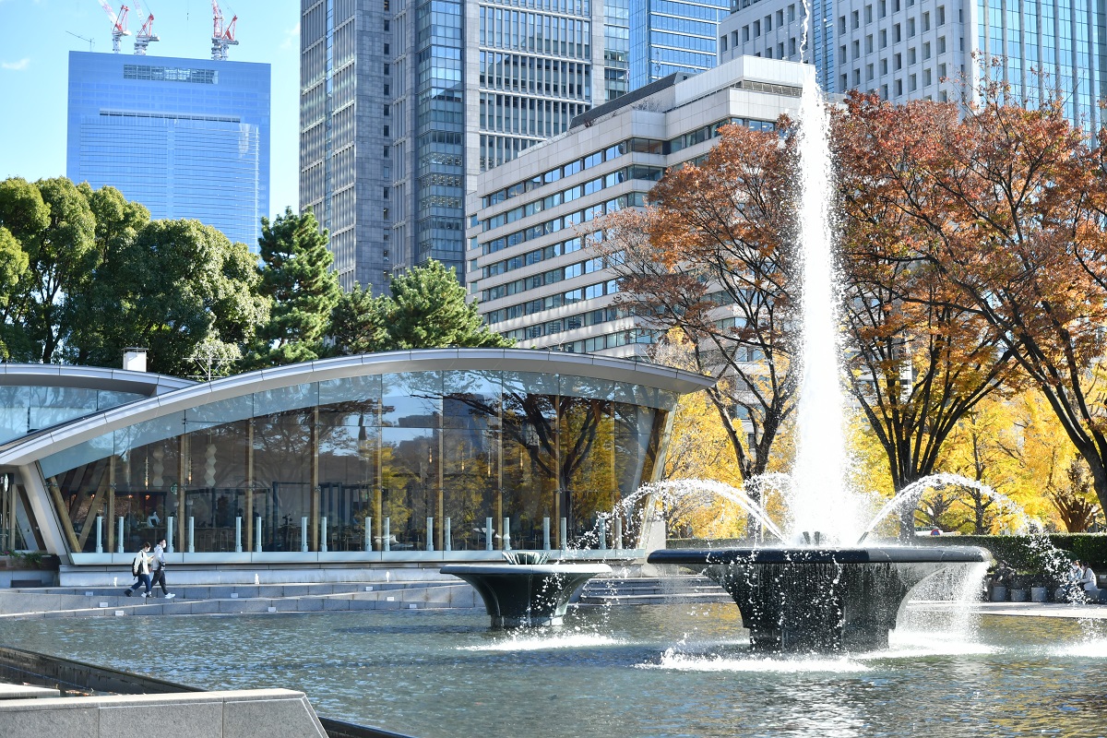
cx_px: 554
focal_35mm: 57
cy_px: 369
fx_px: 1753
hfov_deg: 35.1
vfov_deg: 23.8
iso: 200
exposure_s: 1/800
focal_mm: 38
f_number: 4
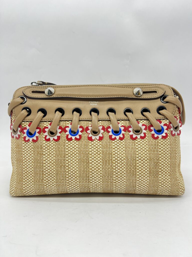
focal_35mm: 26
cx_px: 96
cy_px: 128
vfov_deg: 67.3
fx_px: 192
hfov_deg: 53.1
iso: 80
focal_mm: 5.7
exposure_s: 1/100
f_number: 1.5
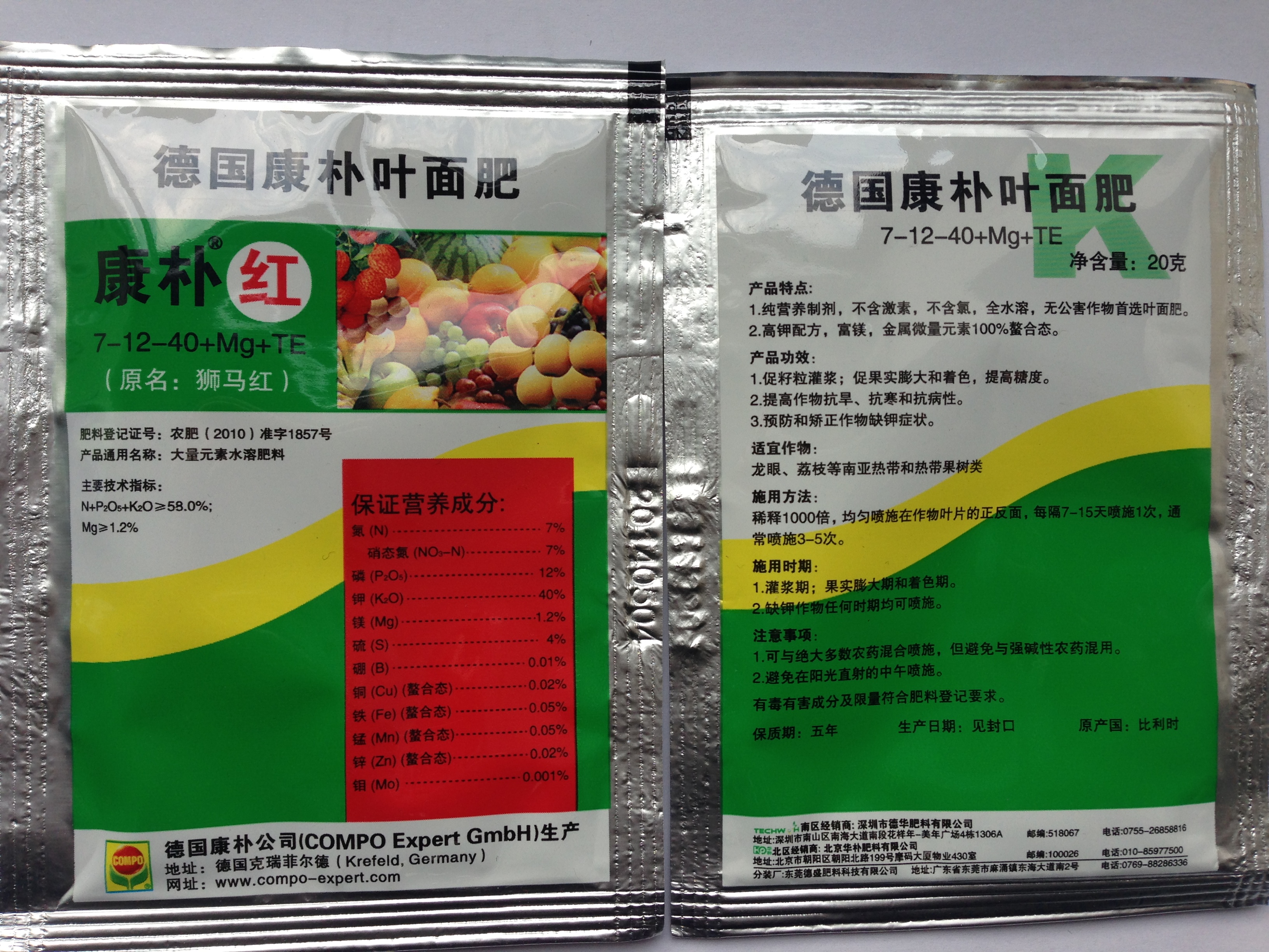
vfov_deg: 42.9
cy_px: 476
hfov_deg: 55.4
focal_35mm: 33
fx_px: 1210
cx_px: 634
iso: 50
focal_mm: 4.12
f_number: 2.4
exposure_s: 1/165
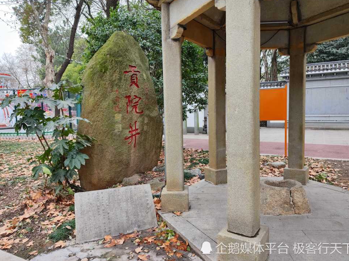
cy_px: 125
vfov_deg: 54.9
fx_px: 252
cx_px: 181
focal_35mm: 25
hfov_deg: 69.4
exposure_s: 1/405
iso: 50
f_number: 1.9
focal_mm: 6.92
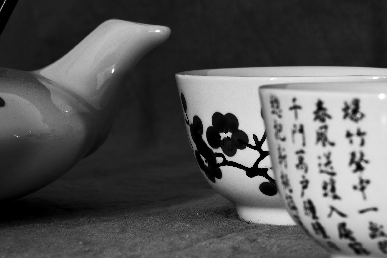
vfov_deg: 8.7
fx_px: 1693
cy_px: 129
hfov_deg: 13.0
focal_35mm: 158
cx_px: 194
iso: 100
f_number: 29
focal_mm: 105
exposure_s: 15
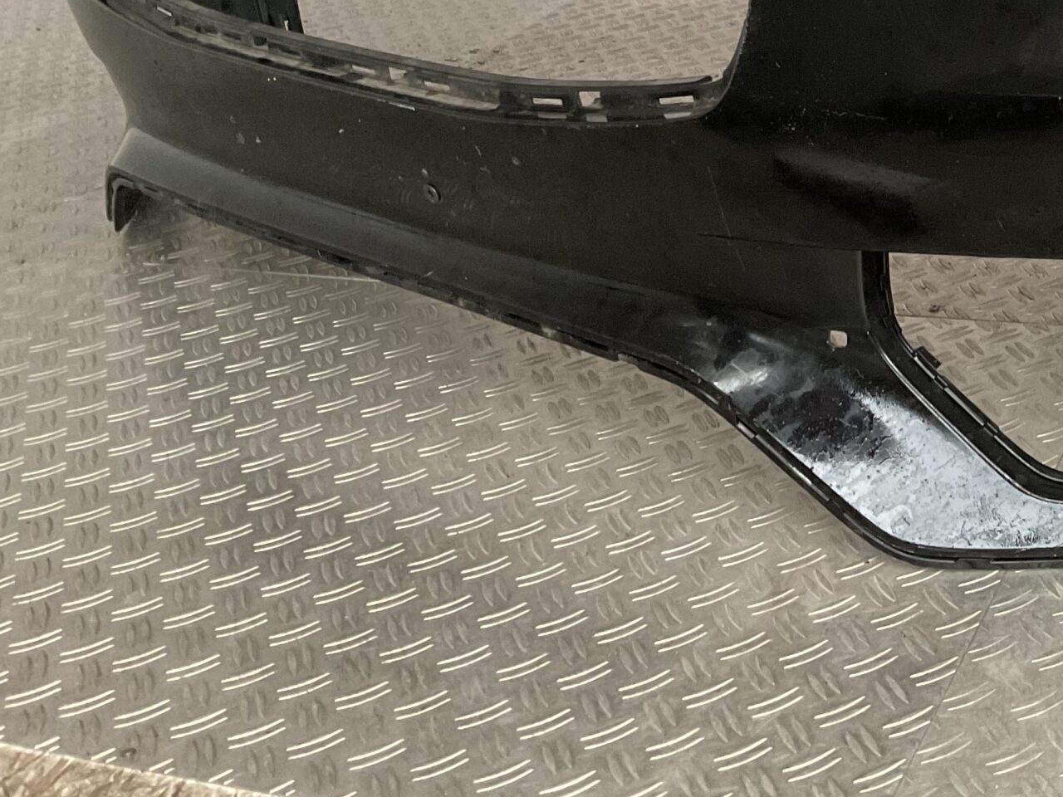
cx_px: 1024
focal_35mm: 58
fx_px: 1781
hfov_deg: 31.2
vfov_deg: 24.3
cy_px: 35
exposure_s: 1/50
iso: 160
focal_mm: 3
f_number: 1.8
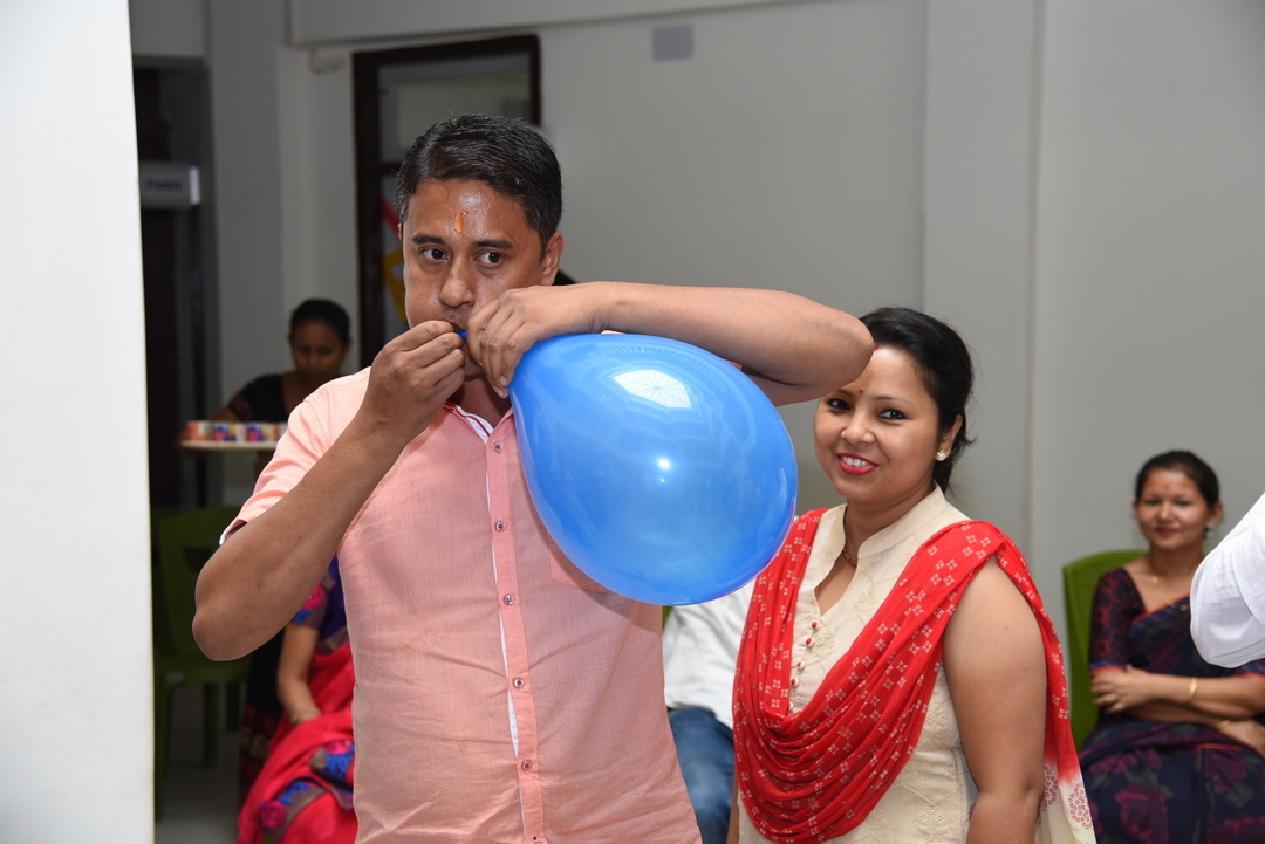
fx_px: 1687
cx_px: 632
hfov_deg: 41.1
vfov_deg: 28.1
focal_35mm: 48
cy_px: 422
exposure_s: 1/125
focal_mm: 48
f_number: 4
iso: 1000
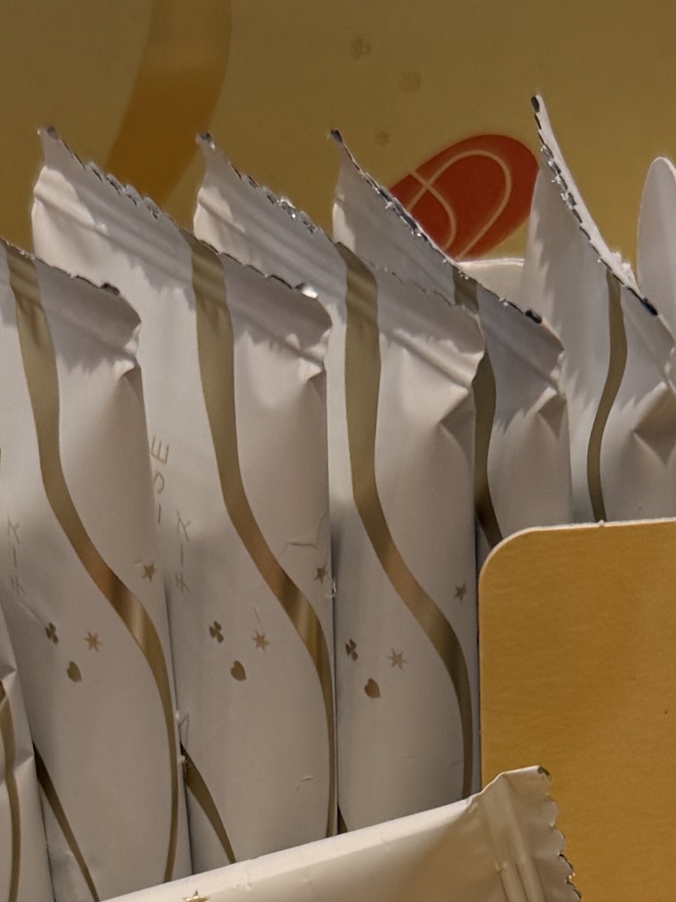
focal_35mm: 114
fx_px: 2969
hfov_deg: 12.9
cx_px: 538
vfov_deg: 16.0
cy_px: 1293
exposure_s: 1/464
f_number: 1.78
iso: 80
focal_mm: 6.76
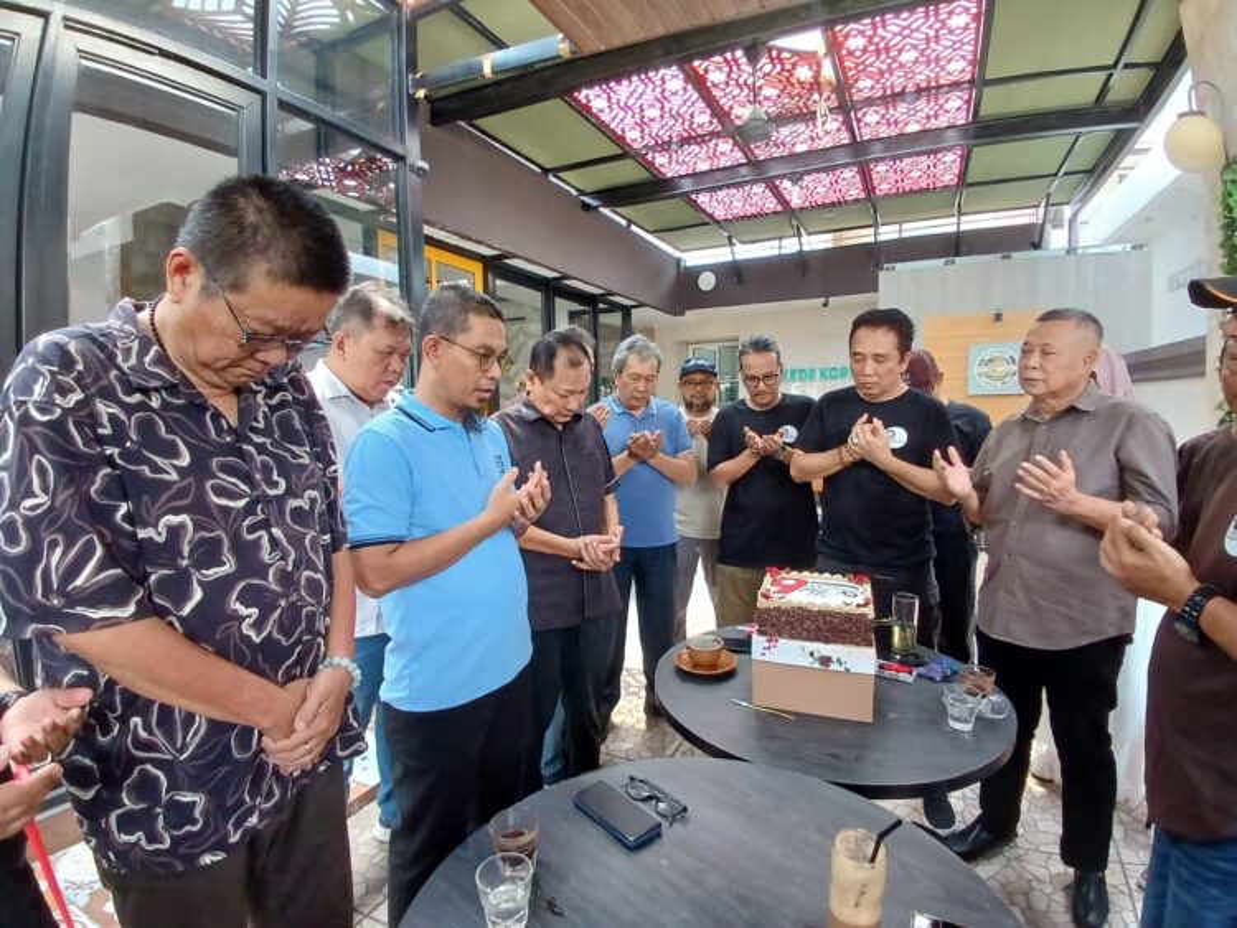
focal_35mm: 17
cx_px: 618
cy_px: 464
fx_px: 608
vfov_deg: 74.8
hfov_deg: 91.0
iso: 160
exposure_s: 1/33.3
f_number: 2.2
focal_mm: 1.4
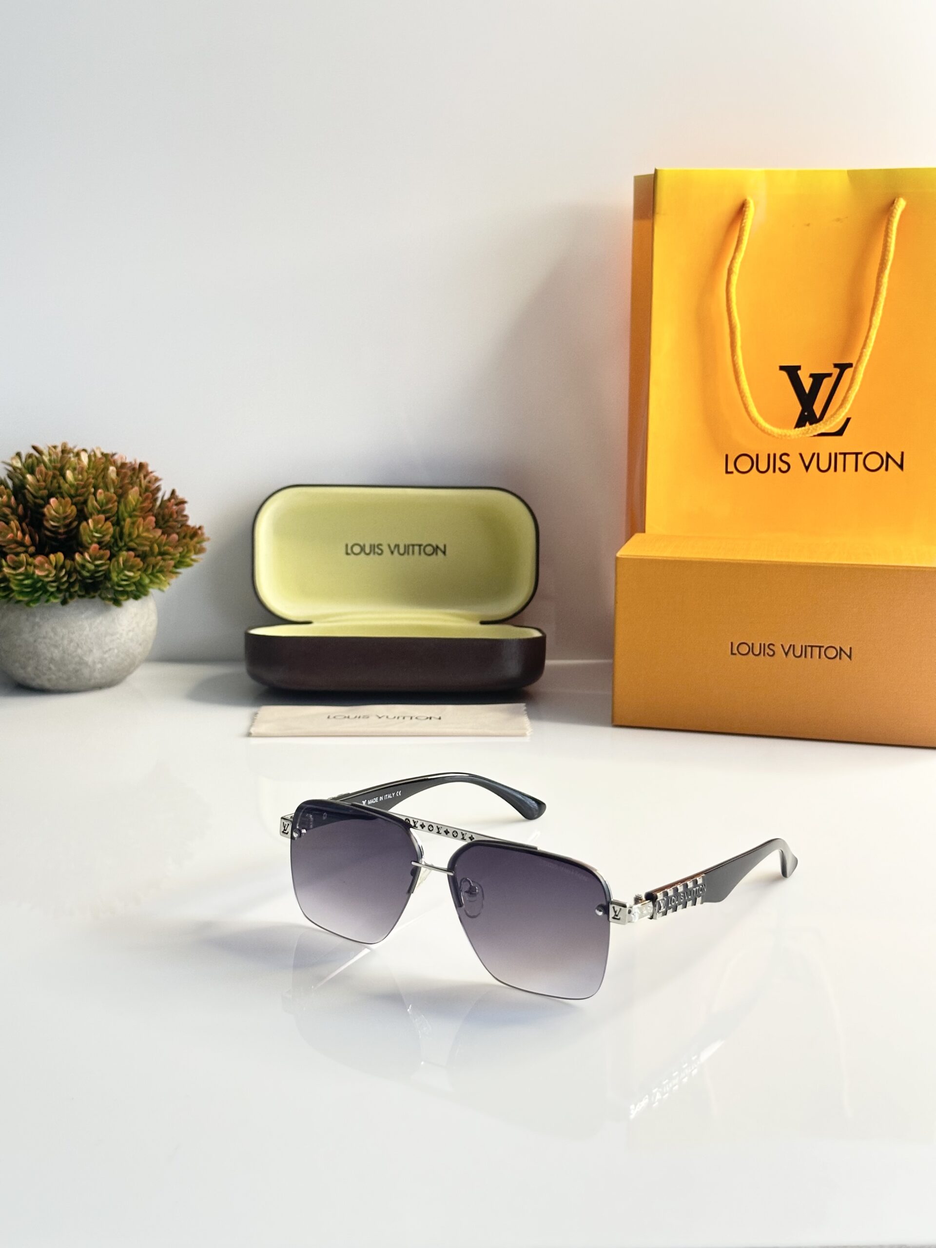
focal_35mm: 48
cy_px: 624
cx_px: 468
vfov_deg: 39.7
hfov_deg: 30.3
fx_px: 1731
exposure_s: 1/50
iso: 200
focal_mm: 6.86
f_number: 1.78
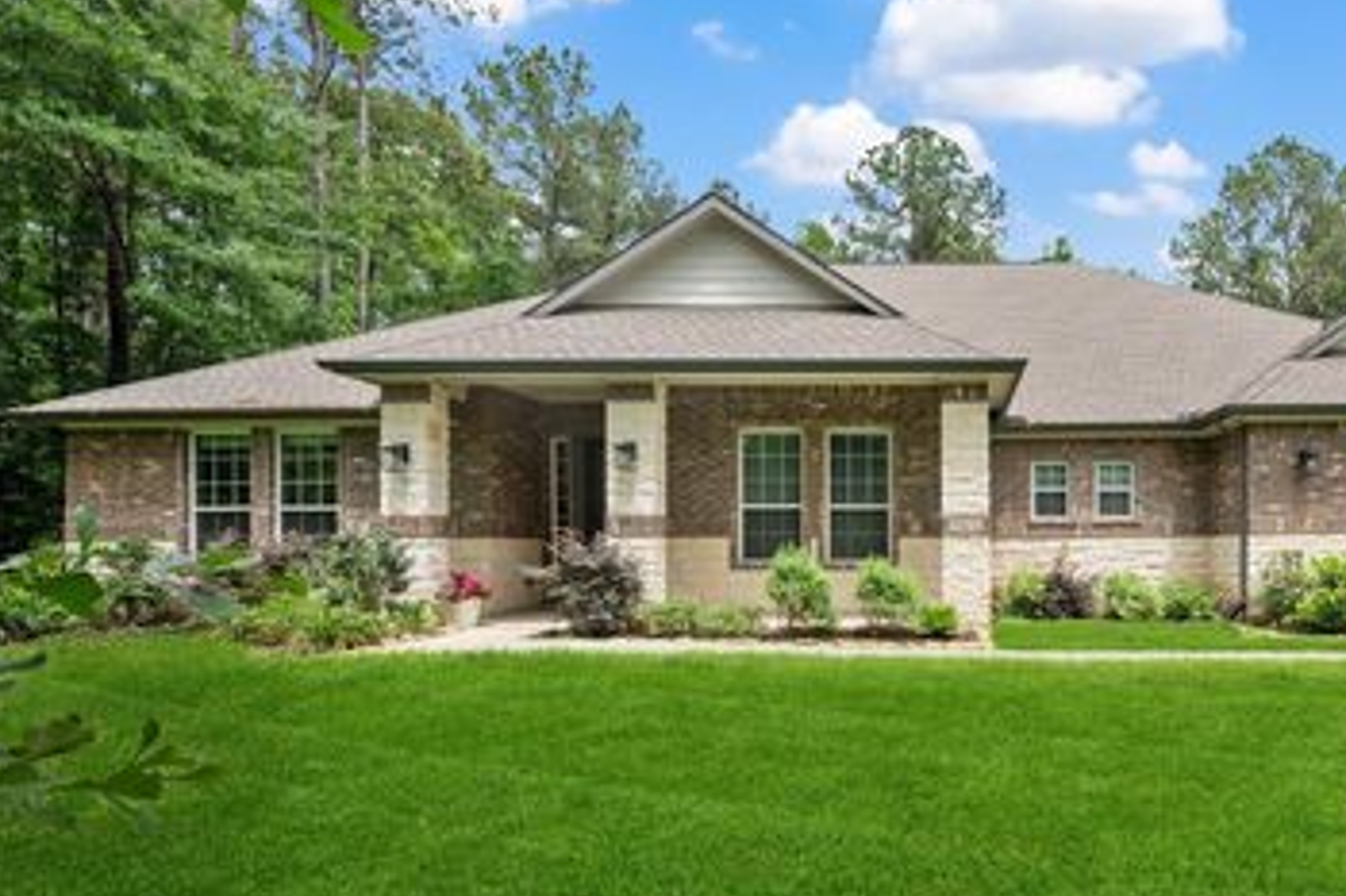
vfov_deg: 61.2
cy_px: 552
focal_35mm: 20
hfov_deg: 79.8
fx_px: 747
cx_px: 946
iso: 125
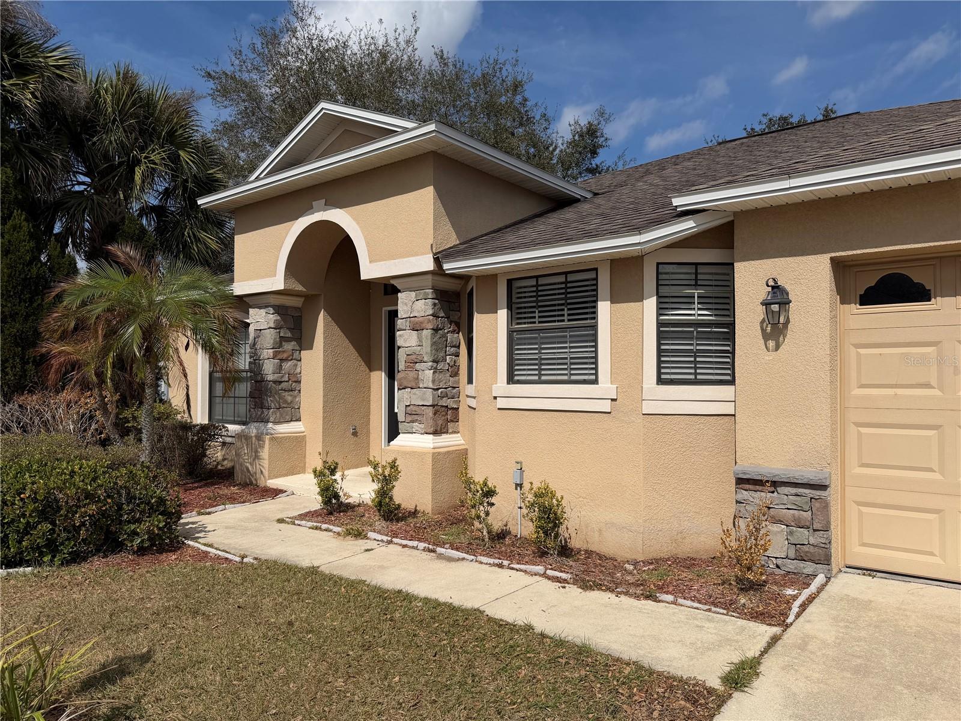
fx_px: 666
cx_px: 480
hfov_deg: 71.6
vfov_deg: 56.8
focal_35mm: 24
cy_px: 360
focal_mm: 6.76
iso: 80
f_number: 1.78
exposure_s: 1/11905
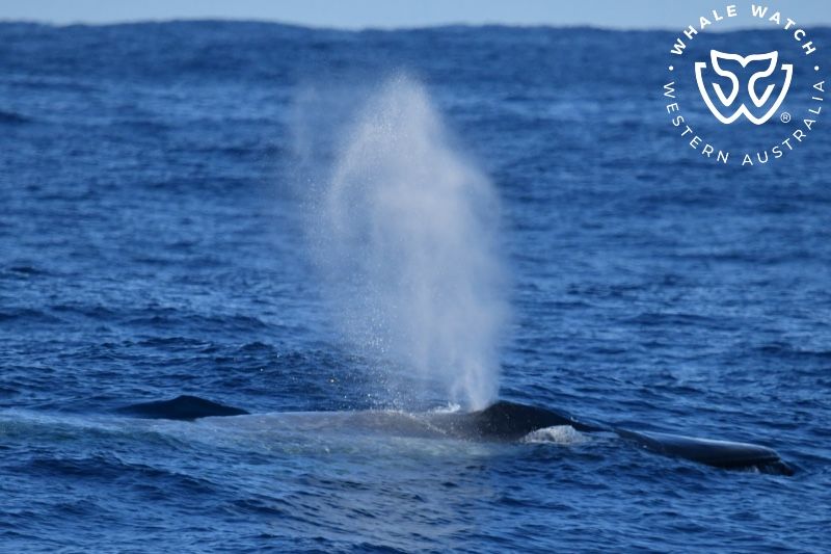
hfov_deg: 3.4
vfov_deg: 2.3
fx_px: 13846
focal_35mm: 600
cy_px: 277
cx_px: 416
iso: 1250
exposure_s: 1/8000
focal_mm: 600
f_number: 6.3
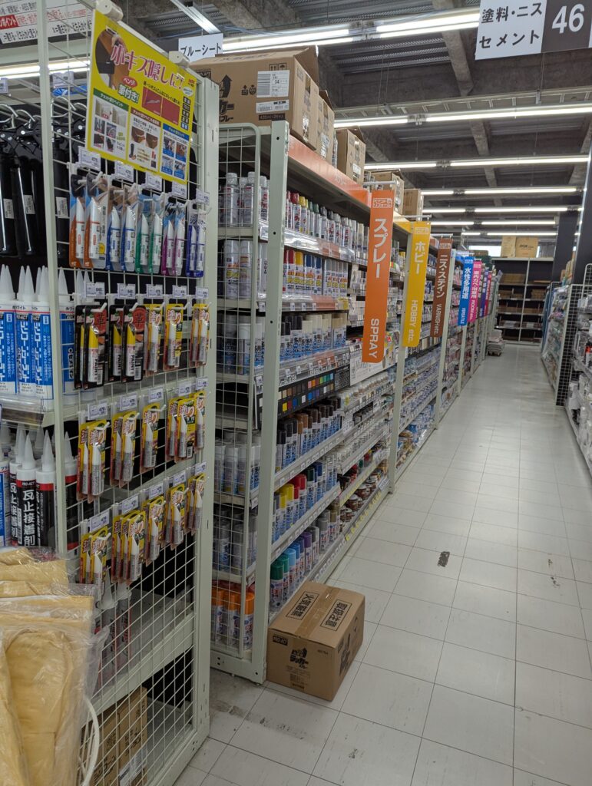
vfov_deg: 71.5
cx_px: 296
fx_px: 546
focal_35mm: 24
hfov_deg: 56.9
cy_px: 393
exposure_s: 1/120
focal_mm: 6.81
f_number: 1.85
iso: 130
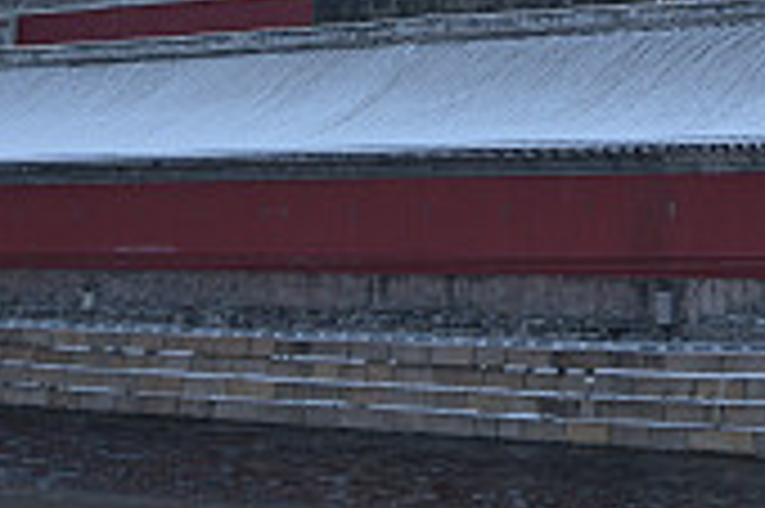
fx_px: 4798
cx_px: 756
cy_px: -74
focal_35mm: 226
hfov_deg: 9.1
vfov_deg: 6.0
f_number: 8
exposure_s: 1/250
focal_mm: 48
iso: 160
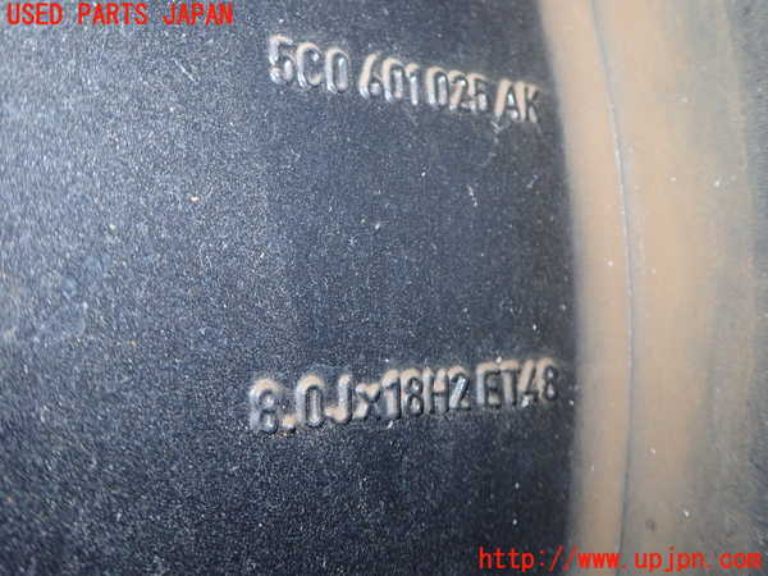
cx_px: 384
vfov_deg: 46.8
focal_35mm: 30
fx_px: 666
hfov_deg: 60.0
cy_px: 288
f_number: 2.3
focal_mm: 5.5
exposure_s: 1/40
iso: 800
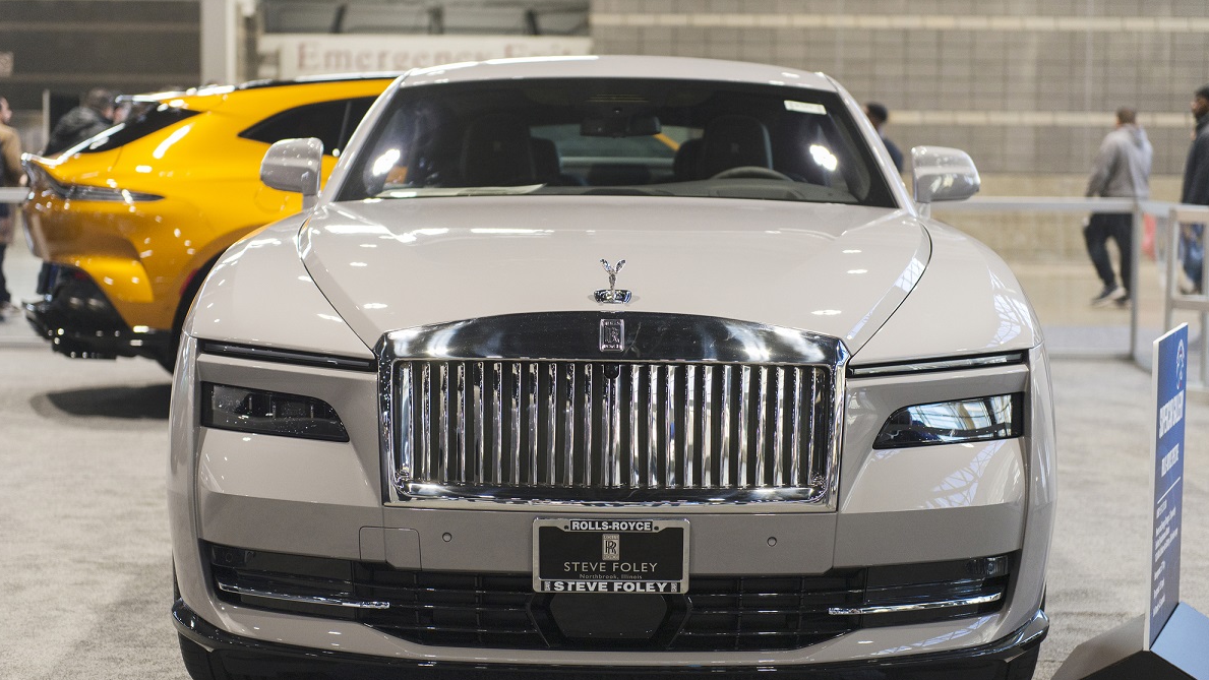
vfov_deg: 16.3
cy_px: 352
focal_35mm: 74
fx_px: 2372
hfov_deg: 28.6
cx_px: 604
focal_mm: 70
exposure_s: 1/250
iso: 1400
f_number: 2.8
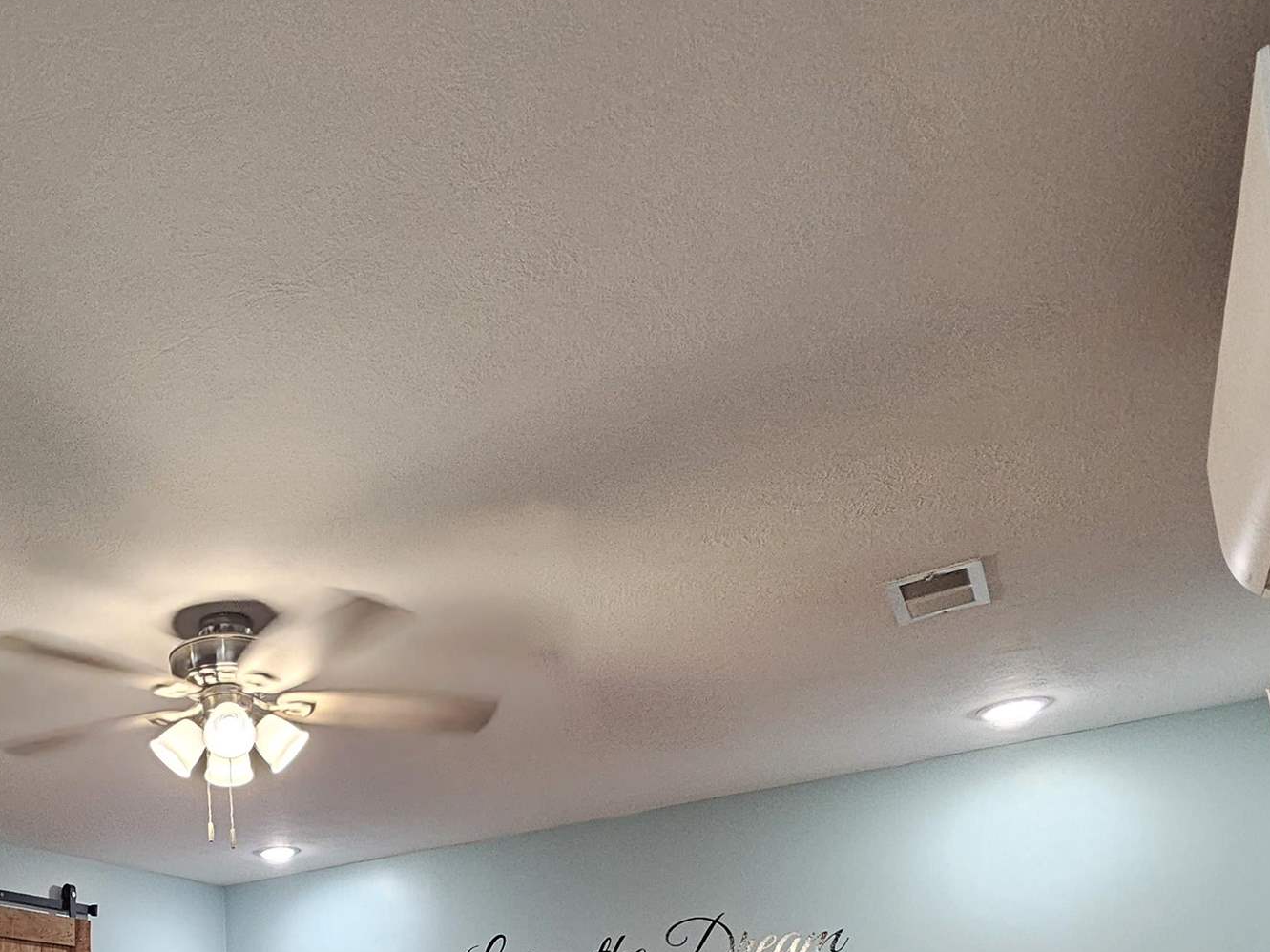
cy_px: 1024
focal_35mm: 30
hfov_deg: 54.3
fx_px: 1101
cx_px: 192
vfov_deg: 39.2
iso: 400
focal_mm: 2.2
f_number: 2.2
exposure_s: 1/60
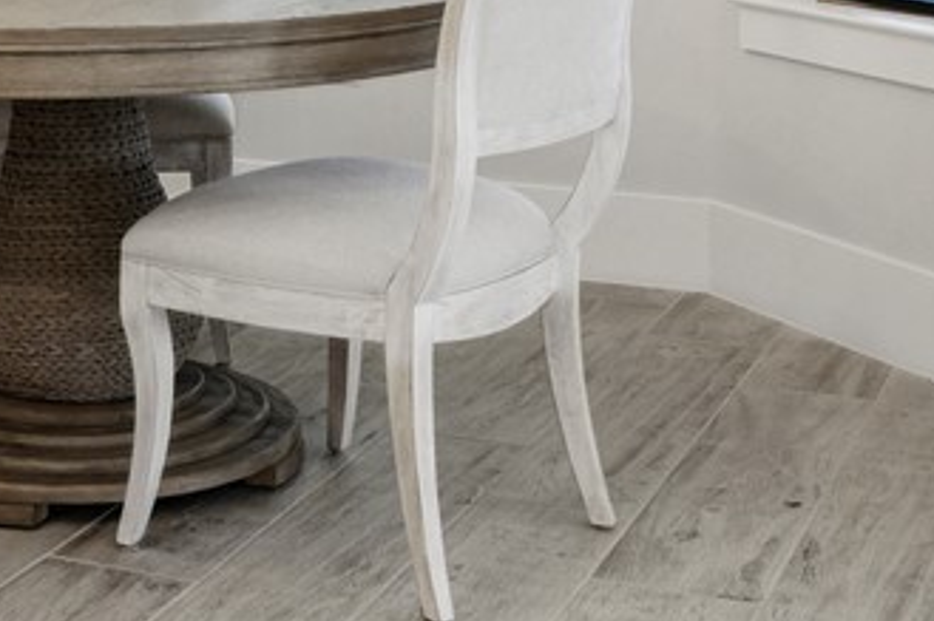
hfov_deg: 23.3
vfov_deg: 14.9
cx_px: 180
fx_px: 2230
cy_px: -271
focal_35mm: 86
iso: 320
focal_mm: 26
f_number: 10
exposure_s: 1/10
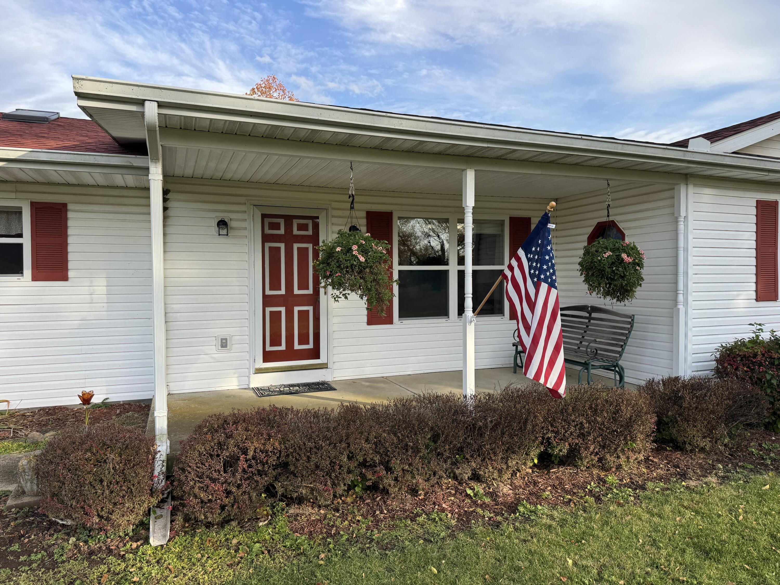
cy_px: 292
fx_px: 541
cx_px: 390
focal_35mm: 24
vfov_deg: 56.8
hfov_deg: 71.6
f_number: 1.78
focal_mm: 6.76
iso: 80
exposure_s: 1/1425
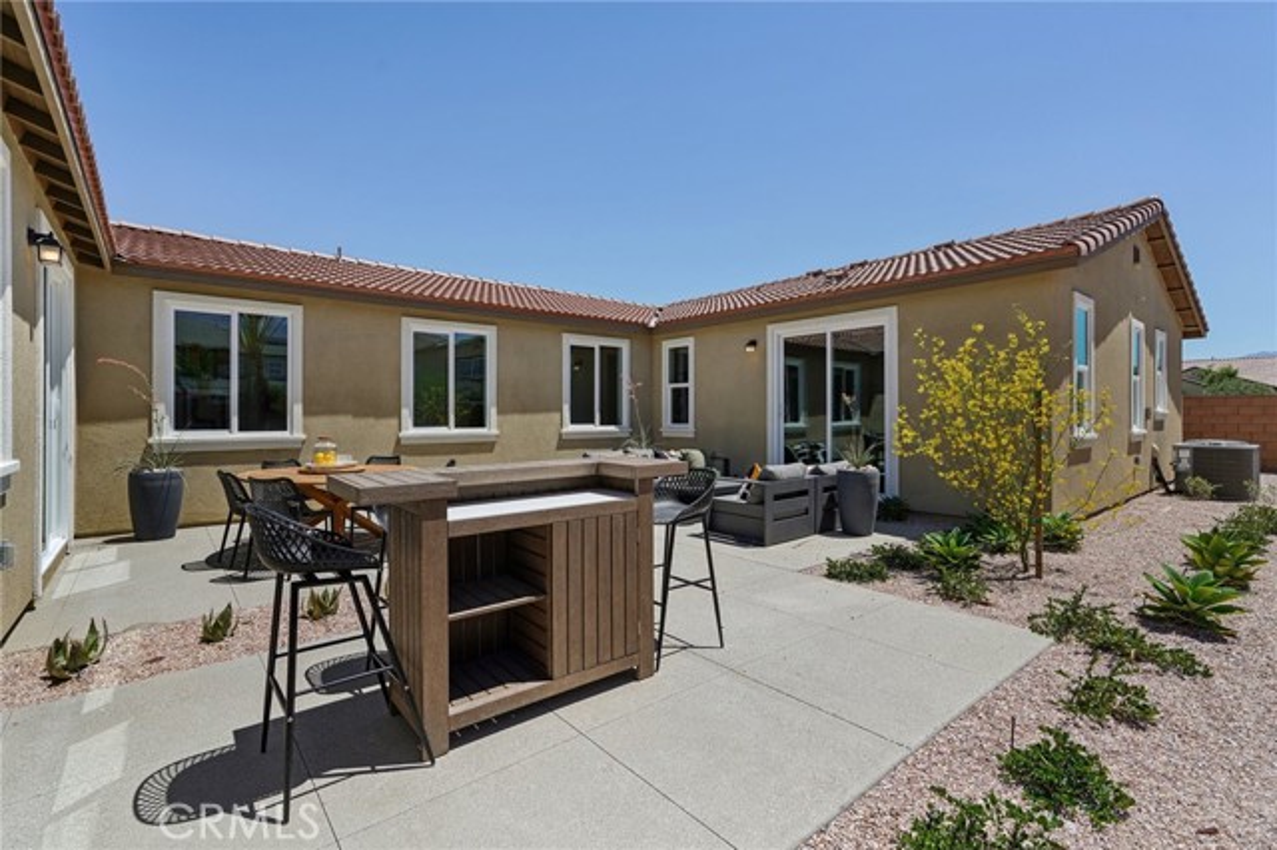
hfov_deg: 96.8
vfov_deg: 73.7
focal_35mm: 16
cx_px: 638
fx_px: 567
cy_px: 425
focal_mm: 16
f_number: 7.1
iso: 100
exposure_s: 1/400
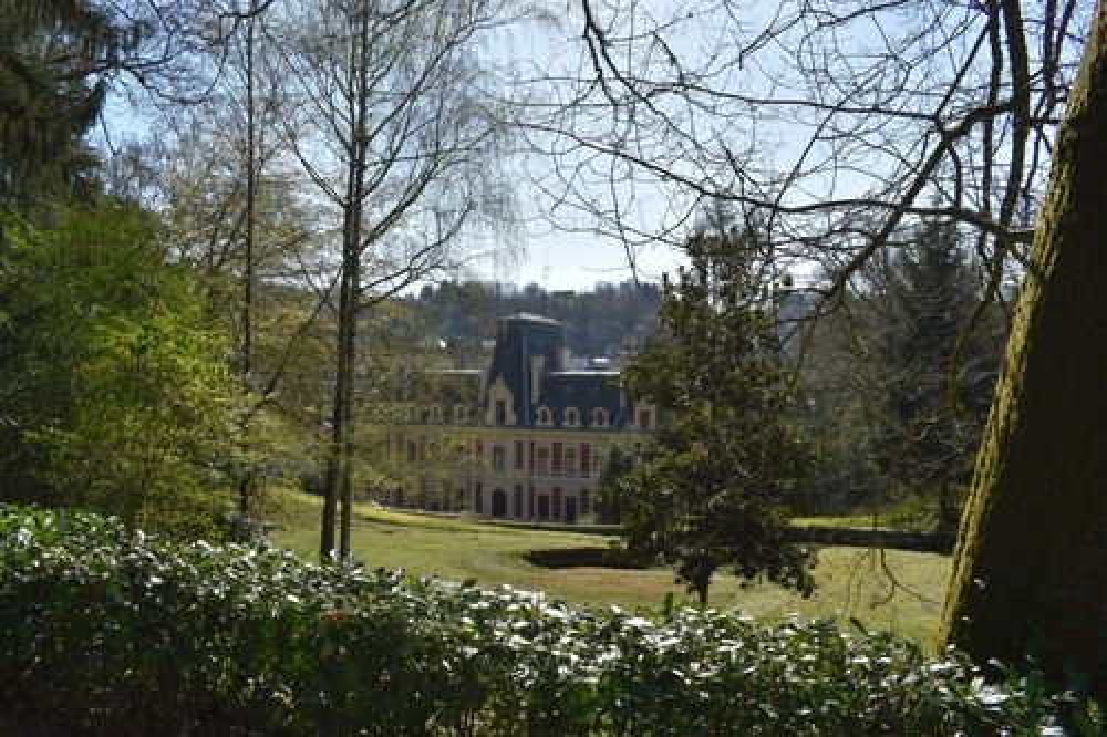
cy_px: 368
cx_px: 554
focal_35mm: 30
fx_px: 922
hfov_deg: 61.9
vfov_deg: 43.6
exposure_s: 1/200
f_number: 10
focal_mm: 20
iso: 100
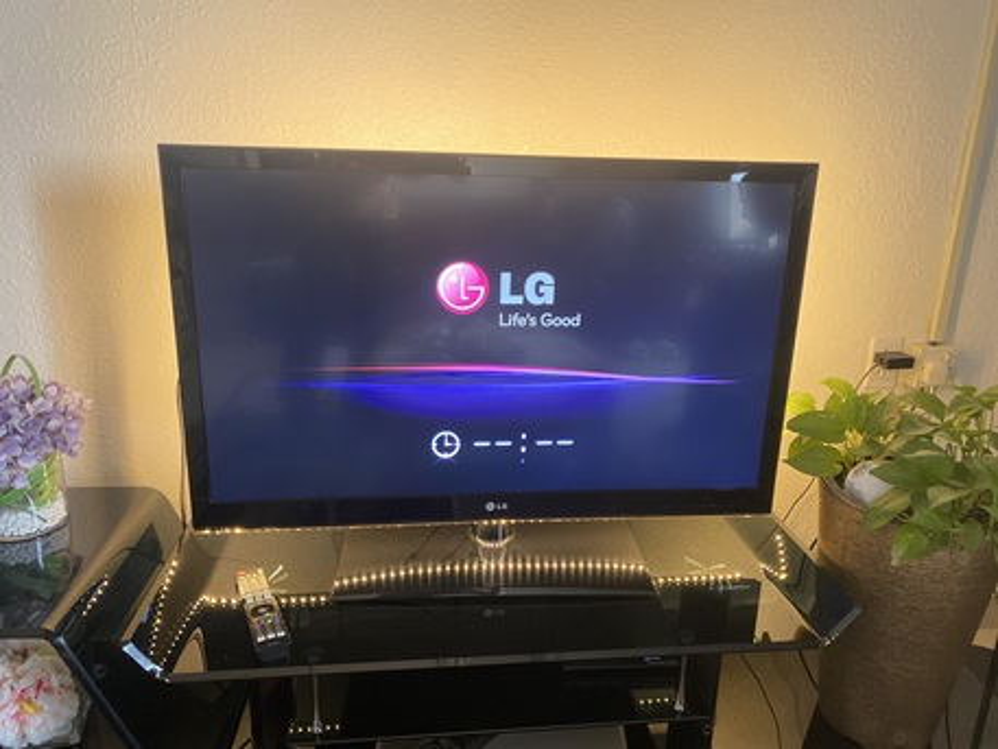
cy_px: 374
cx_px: 499
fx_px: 750
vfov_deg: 53.1
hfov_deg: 67.3
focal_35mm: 26
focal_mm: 4.25
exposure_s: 1/38
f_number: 1.8
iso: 640
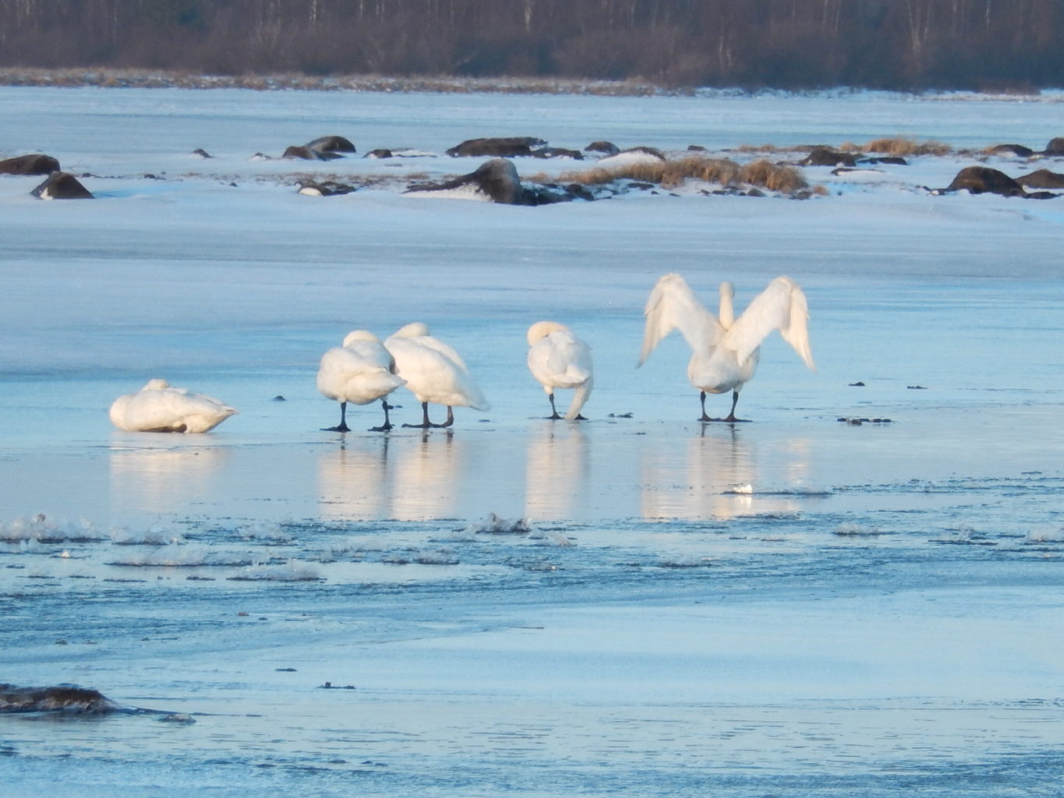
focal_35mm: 450
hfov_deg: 4.4
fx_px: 13833
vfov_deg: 3.3
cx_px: 532
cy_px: 399
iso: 200
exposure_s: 1/60
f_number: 6.3
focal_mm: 81
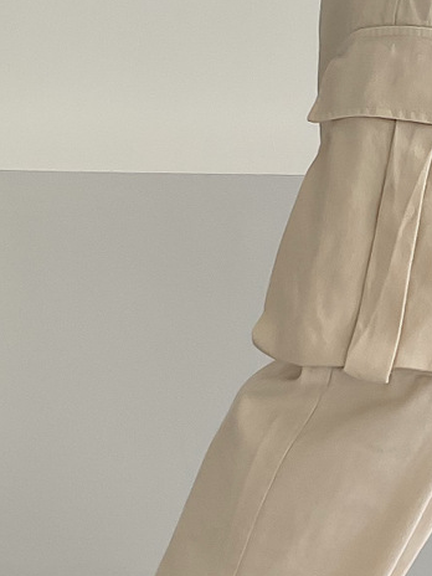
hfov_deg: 14.5
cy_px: 360
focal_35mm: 100
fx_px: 1664
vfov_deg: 19.6
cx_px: 466
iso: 40
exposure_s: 1/120
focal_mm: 3
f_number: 1.8
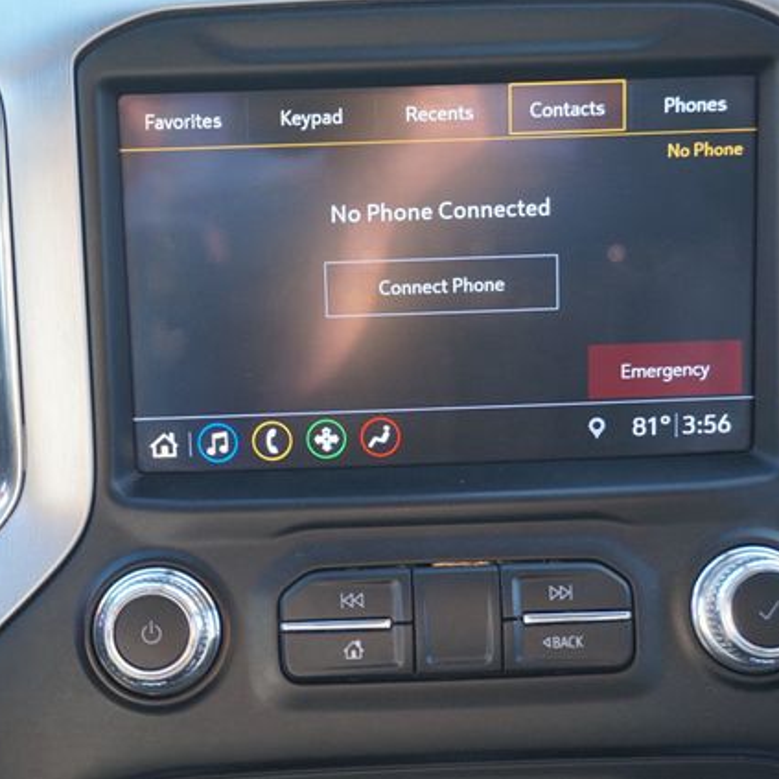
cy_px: 389
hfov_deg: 27.0
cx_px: 337
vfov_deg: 27.0
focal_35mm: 64
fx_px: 1620
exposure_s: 1/60
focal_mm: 33
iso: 400
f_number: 5
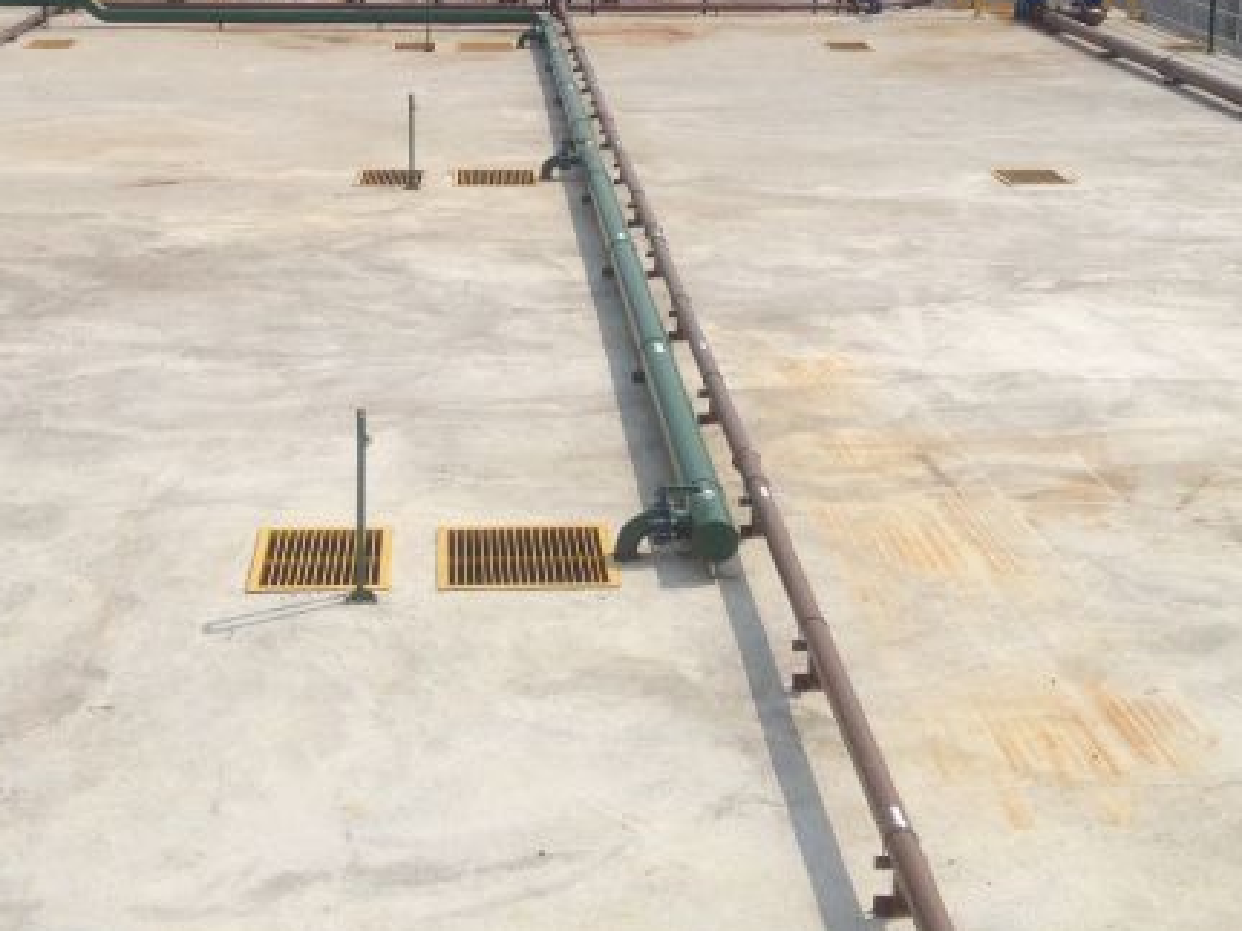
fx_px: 2332
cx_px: 576
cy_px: 130
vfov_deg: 22.1
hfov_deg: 29.8
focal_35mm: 65
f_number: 2.4
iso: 50
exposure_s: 1/3690
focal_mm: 4.28
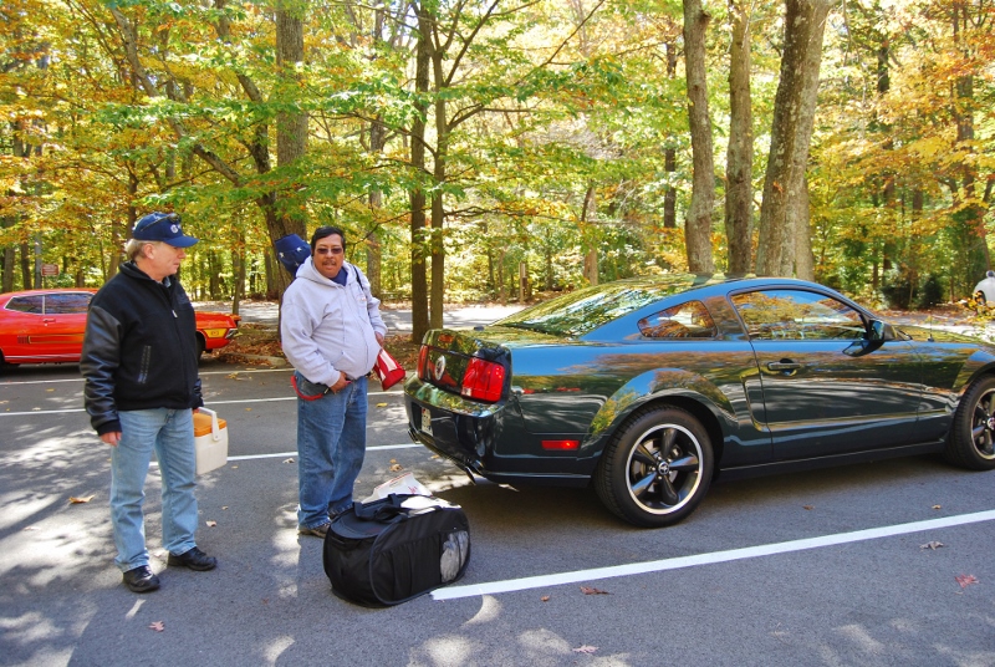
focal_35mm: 27
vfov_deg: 48.1
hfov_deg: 67.3
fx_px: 747
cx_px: 498
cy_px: 334
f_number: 4.5
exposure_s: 1/80
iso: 200
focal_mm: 18
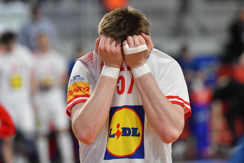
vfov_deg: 6.9
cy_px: 82
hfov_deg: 10.3
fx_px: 1356
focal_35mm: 200
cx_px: 122
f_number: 5
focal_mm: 200
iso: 2000
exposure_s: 1/1600
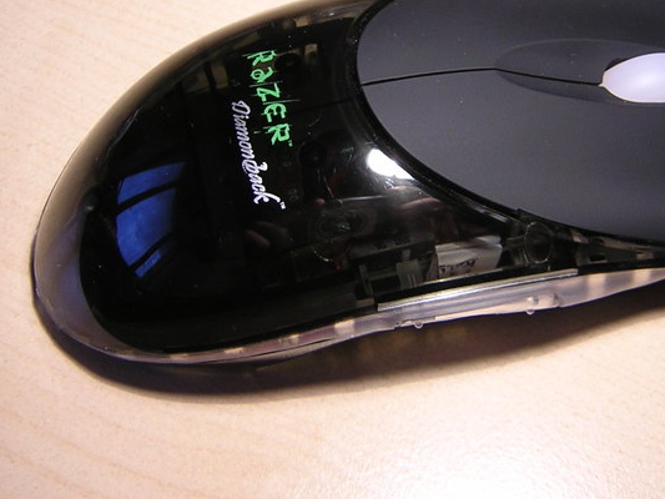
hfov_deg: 35.4
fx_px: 1038
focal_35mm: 54
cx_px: 404
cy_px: 170
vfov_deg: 26.9
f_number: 2.6
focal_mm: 4.7
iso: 100
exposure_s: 1/47.8
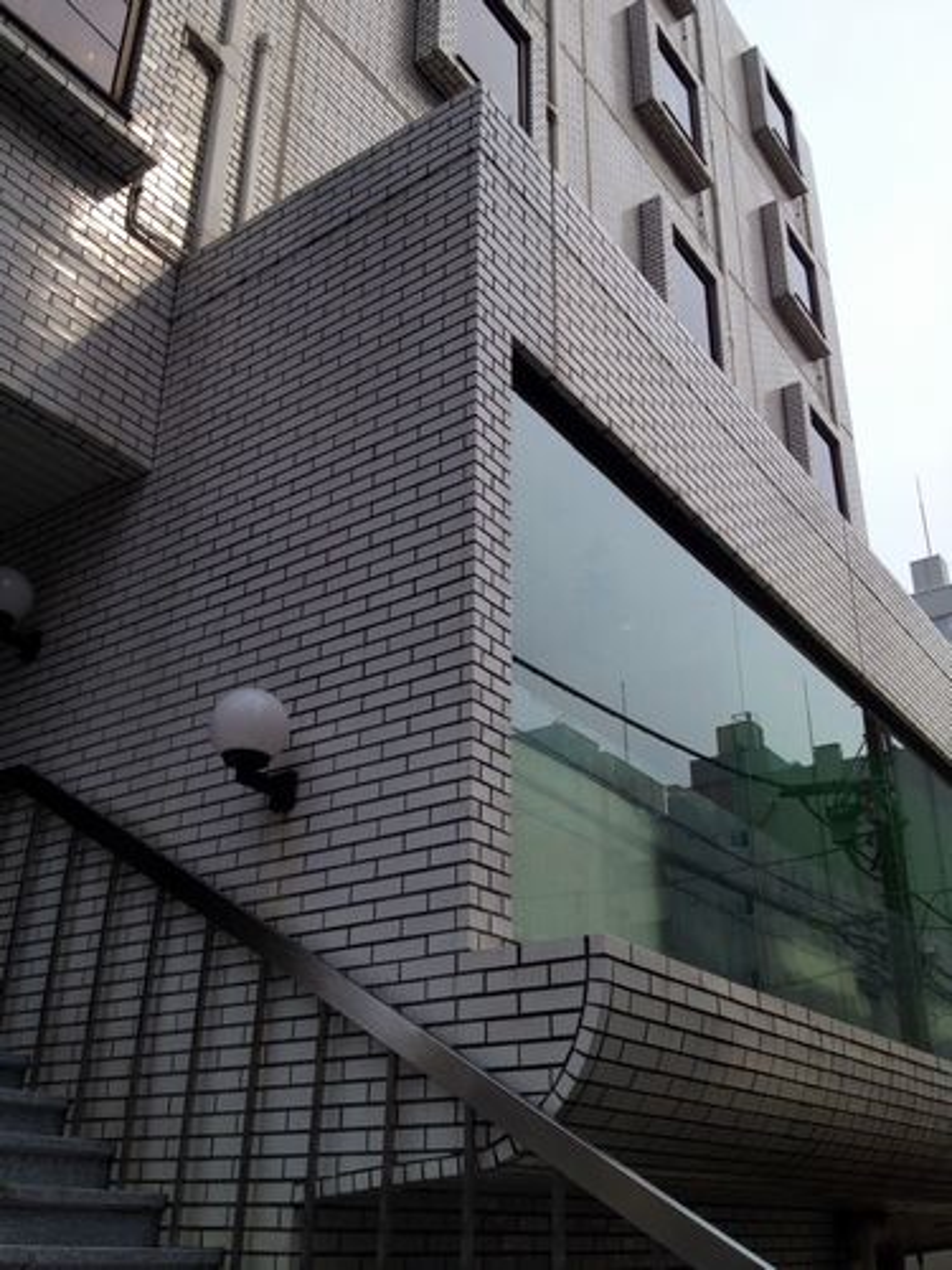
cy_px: 635
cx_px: 476
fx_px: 1283
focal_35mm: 35
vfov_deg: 52.6
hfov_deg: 40.7
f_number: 2.4
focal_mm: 4.28
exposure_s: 1/1727
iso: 50
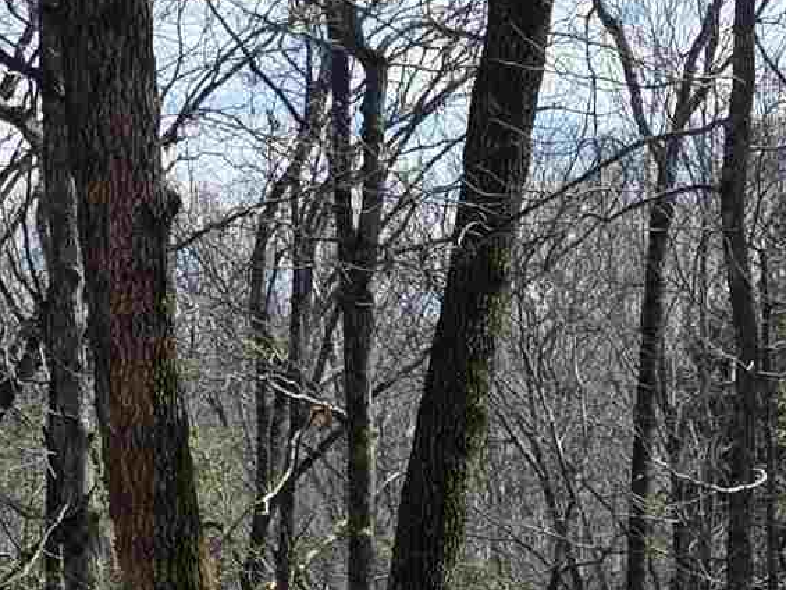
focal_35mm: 125
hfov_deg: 15.4
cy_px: 1049
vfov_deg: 11.1
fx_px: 2839
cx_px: 822
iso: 80
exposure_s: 1/3455
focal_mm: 6.3
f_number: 1.7
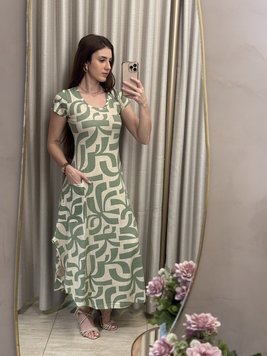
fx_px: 494
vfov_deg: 39.7
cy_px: 178
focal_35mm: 48
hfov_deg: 30.3
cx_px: 134
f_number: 1.78
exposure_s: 1/60
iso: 64
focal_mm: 6.76
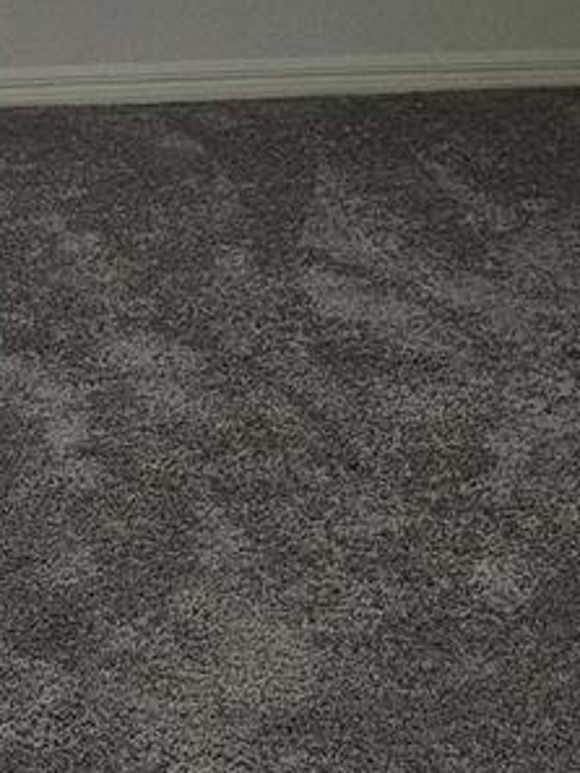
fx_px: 2076
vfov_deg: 18.5
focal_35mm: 93
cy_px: -401
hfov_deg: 15.4
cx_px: -107
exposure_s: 1/207
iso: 250
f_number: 1.7
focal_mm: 6.3
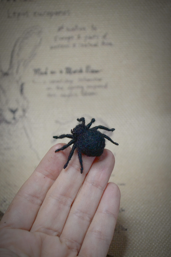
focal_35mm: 75
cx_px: 86
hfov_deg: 18.2
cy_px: 128
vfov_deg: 27.0
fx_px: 534
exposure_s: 1/320
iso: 800
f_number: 5.6
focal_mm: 50
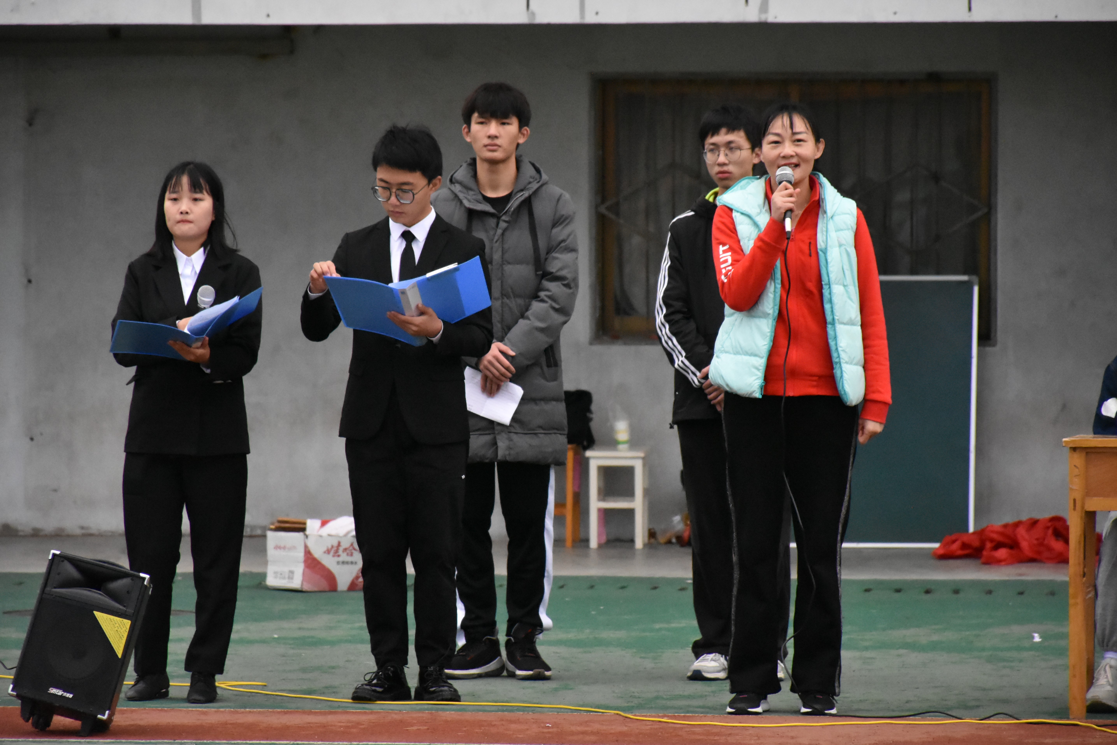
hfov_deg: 9.8
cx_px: 558
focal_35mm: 210
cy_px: 372
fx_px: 6515
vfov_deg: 6.5
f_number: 5.6
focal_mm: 140
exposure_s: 1/2500
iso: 6400
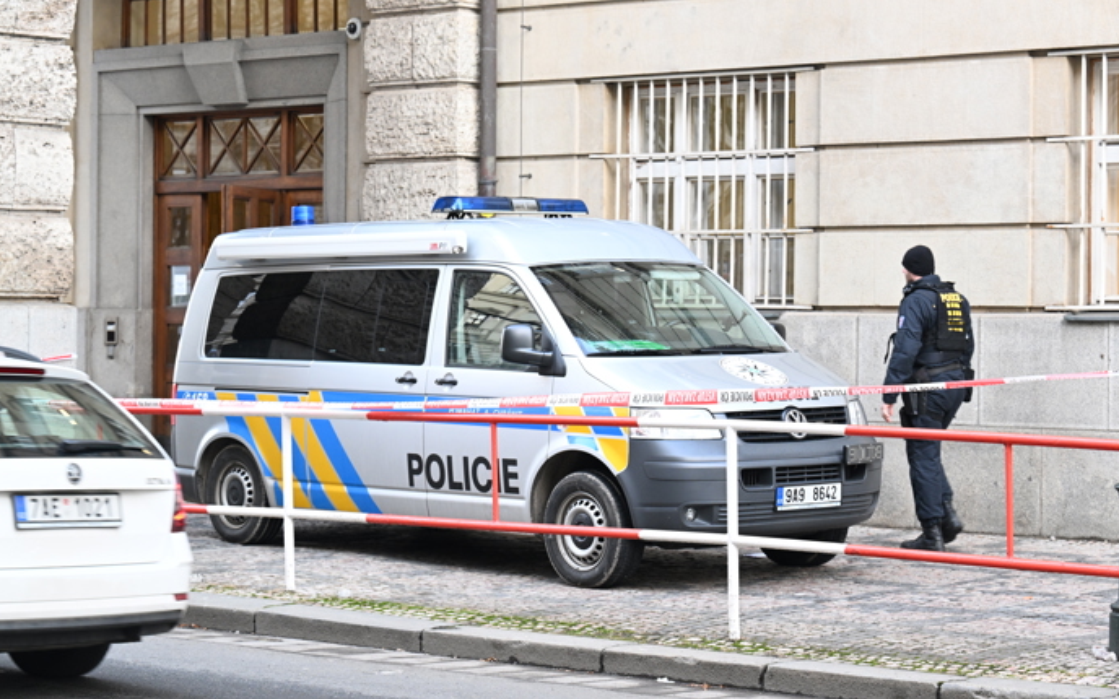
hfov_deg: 22.6
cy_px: 328
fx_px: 2806
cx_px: 560
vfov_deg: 14.2
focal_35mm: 92
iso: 2000
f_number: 5.6
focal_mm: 90
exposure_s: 1/160
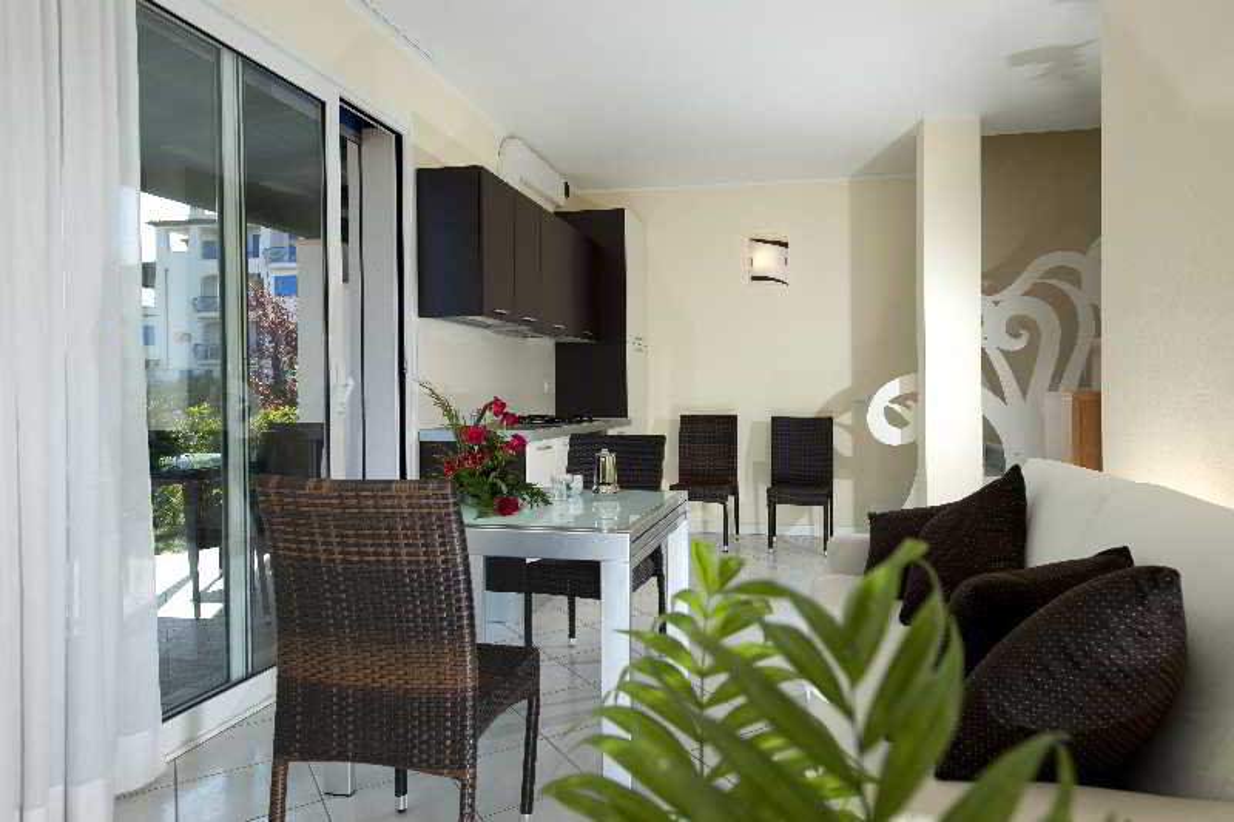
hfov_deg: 81.2
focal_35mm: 21
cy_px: 411
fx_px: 720
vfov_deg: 59.5
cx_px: 617
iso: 100
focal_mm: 21
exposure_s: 1/200
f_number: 6.3
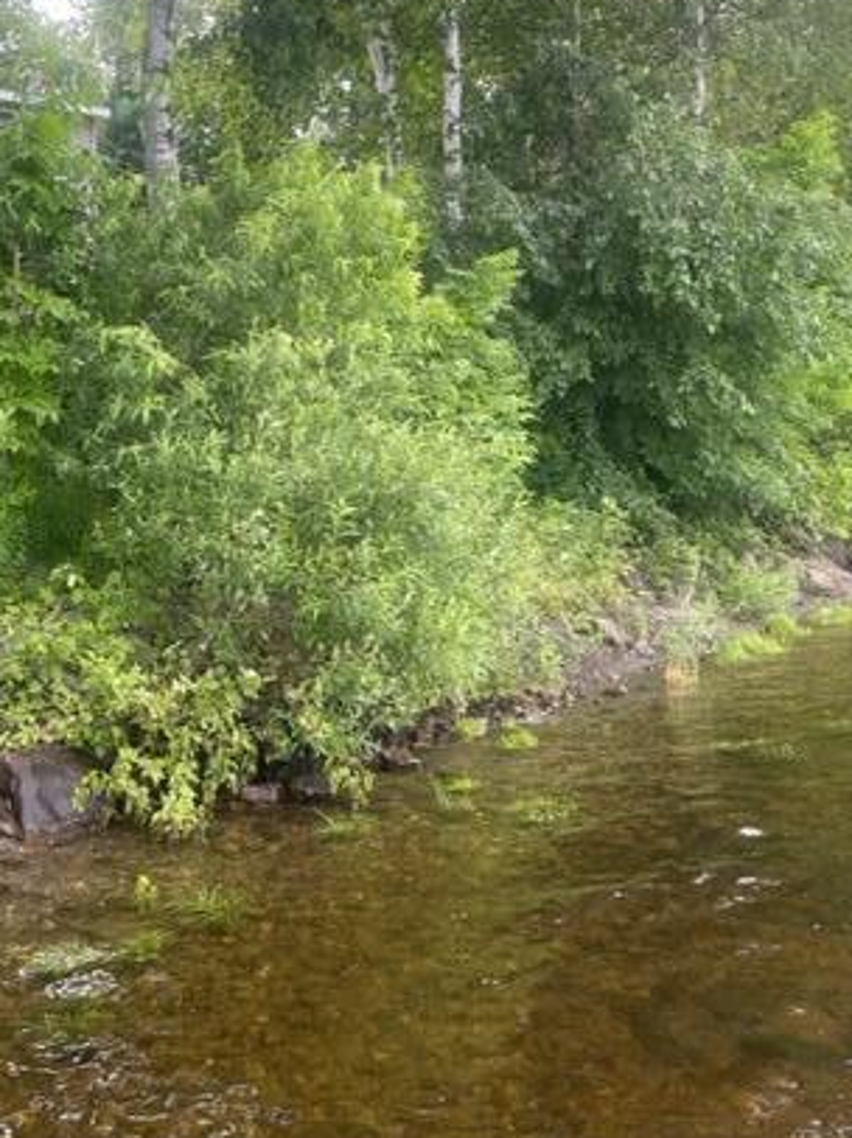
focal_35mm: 41
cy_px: 451
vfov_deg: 45.5
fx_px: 1347
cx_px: 291
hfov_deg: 34.8
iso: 32
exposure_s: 1/244
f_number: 1.6
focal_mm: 5.1
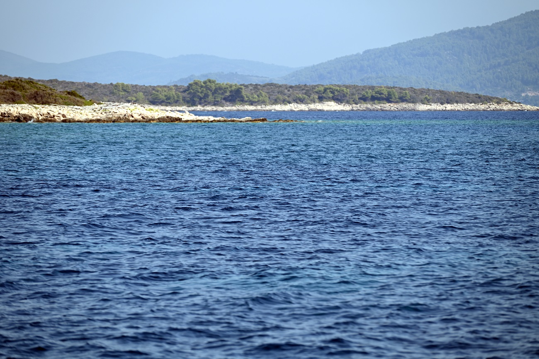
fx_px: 2471
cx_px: 270
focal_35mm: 165
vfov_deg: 8.3
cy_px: 180
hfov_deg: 12.5
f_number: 5.6
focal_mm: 165
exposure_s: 1/1000
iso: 200
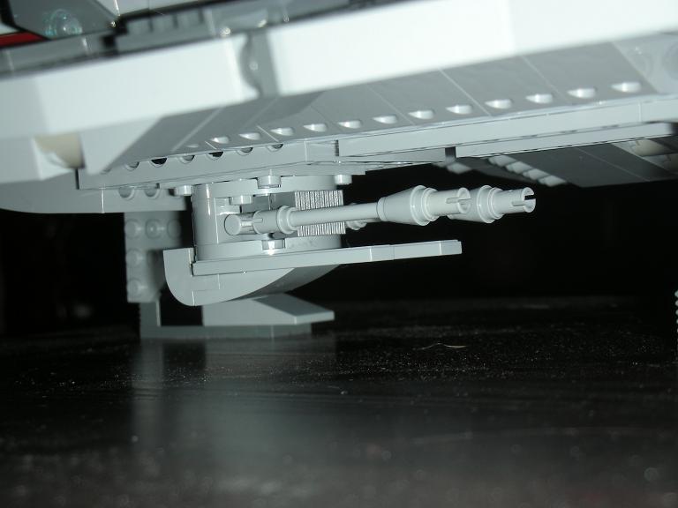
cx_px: 339
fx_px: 1684
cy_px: 254
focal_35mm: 86
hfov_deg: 22.8
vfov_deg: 17.2
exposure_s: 1/120
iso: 50
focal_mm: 14.3
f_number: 4.5
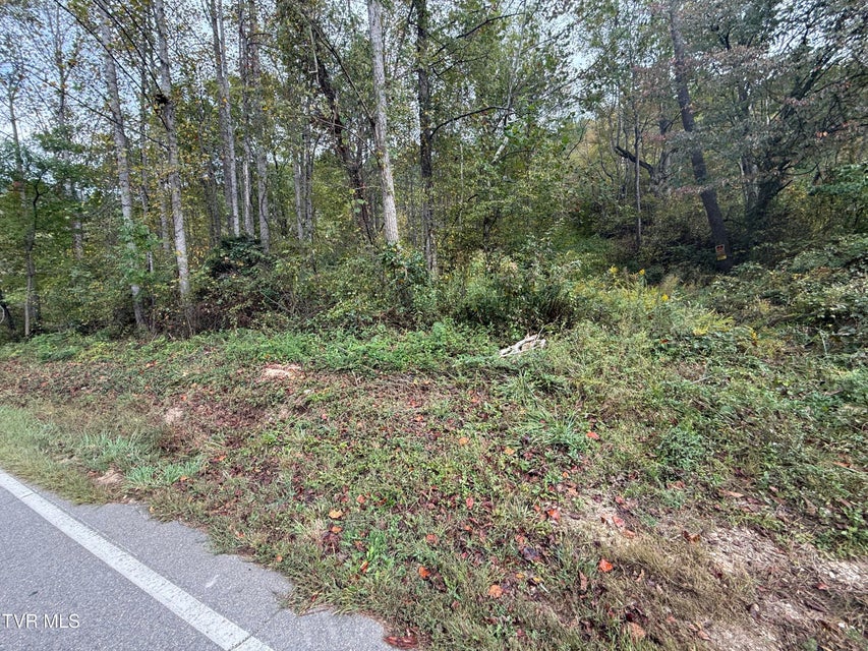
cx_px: 434
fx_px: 351
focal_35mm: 14
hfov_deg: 102.1
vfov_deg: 85.7
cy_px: 326
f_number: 2.2
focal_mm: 2.22
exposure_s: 1/233
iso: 50
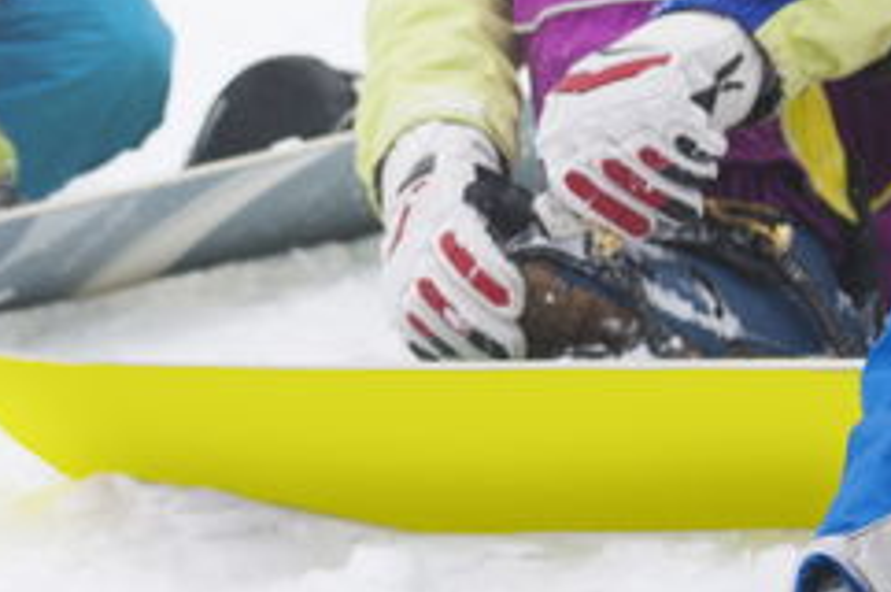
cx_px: -18
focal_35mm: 170
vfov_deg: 8.0
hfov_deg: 12.0
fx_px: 4202
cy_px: 0
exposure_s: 1/800
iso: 100
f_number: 3.5
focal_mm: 40
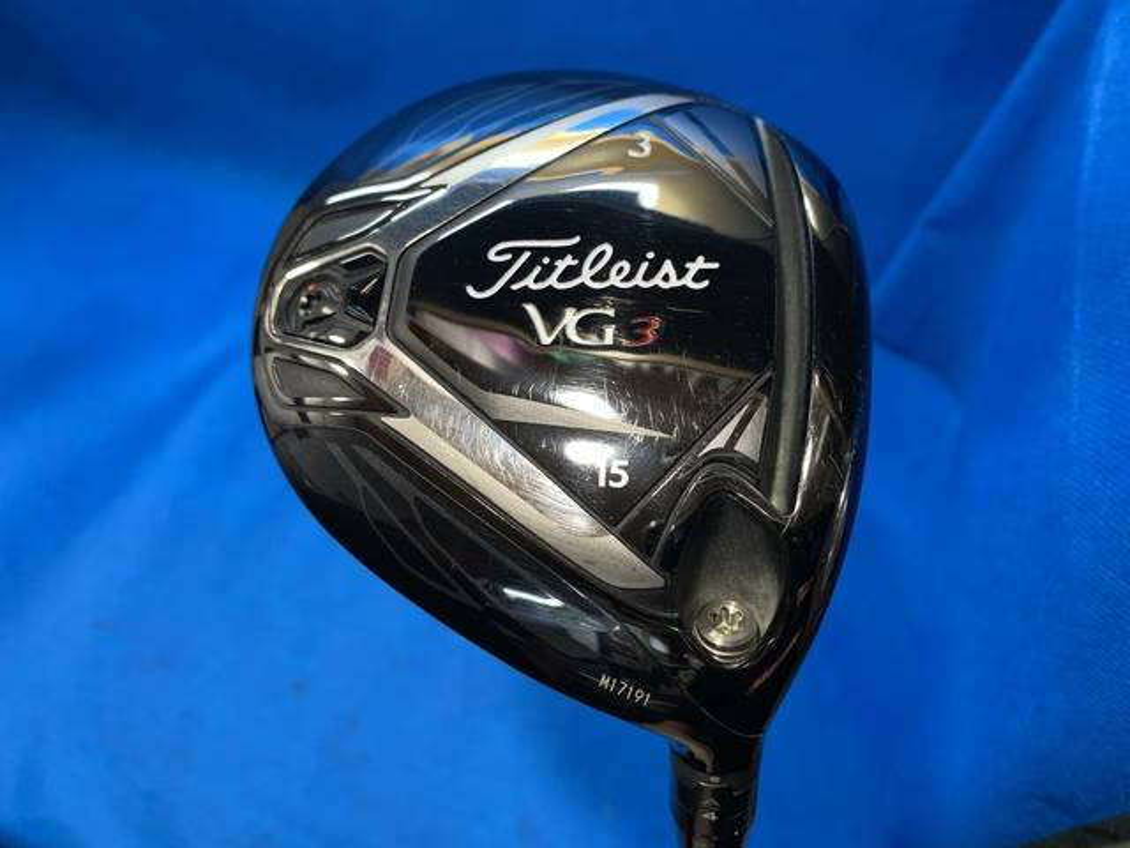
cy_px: 424
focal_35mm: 26
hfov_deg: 67.3
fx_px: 849
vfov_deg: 53.1
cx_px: 565
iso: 125
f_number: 1.8
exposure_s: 1/60
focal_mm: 4.25
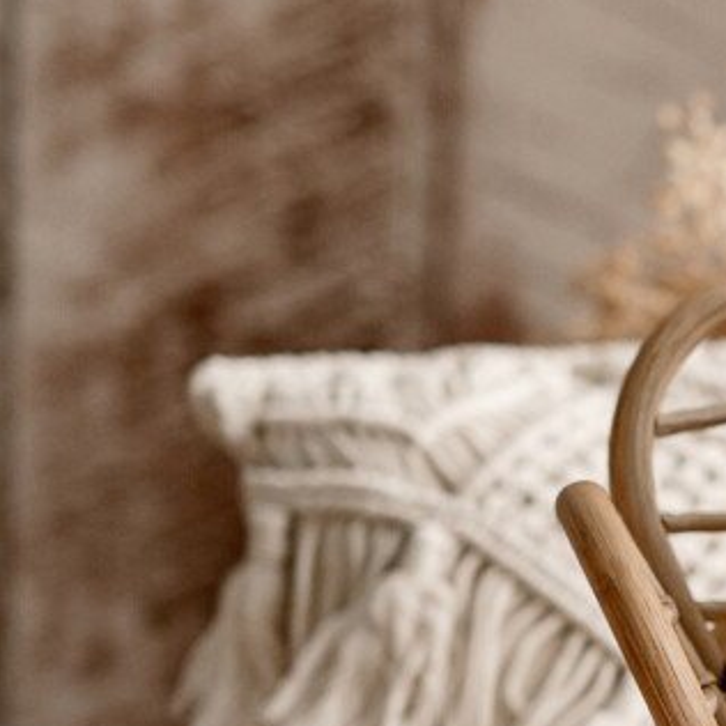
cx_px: 1505
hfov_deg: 6.6
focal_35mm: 258
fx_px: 6122
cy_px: 319
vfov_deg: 6.8
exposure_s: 1/200
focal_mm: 50
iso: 125
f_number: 1.8
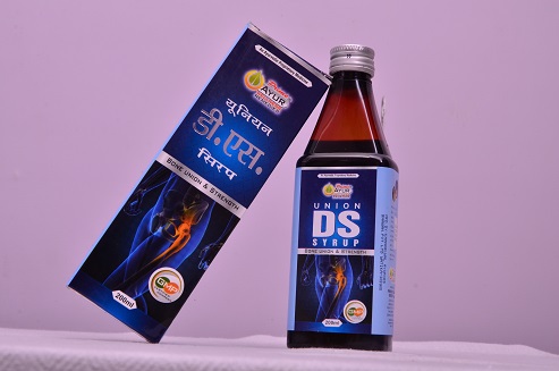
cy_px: 186
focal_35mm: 68
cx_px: 280
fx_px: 1046
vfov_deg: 20.1
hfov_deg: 29.9
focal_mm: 45
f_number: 16
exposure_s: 1/250
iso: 125
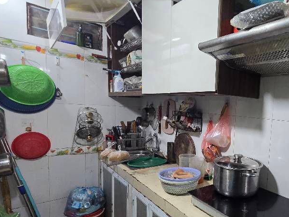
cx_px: 232
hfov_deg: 68.9
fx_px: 184
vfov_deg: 60.7
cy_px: 128
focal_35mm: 22
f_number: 2.2
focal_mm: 2.2
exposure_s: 1/101
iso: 200
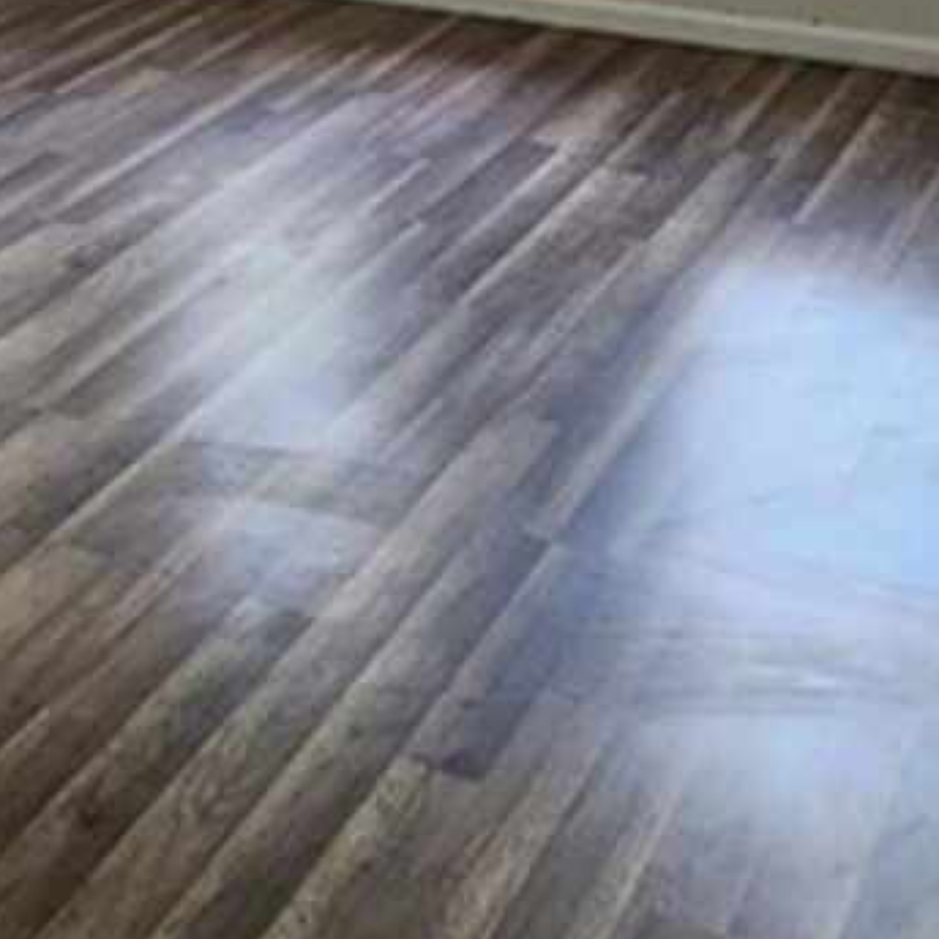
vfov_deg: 29.9
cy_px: 325
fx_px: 1749
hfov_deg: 29.6
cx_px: 246
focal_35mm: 57
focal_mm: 2.2
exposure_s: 1/60
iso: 250
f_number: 2.2
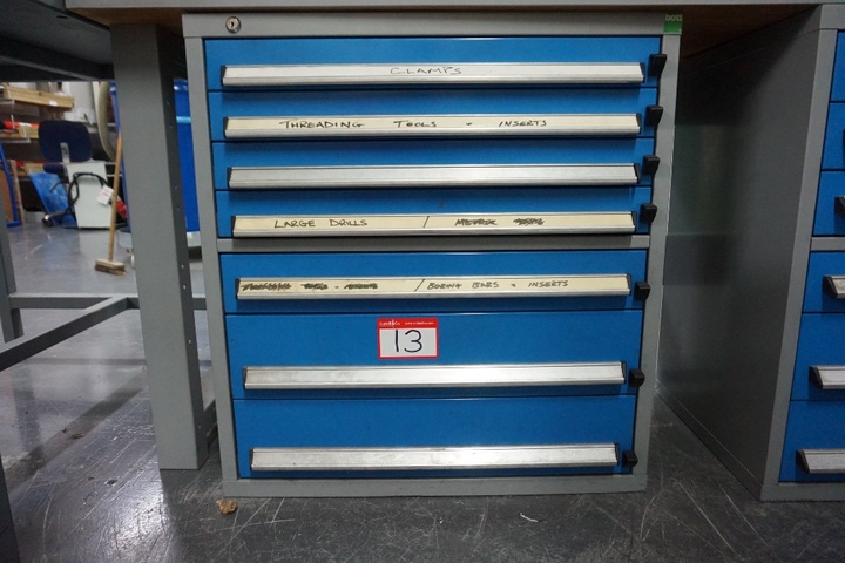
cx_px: 422
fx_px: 563
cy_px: 282
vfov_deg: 53.1
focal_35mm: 24
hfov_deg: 73.7
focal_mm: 16
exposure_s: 1/160
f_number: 3.5
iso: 2500
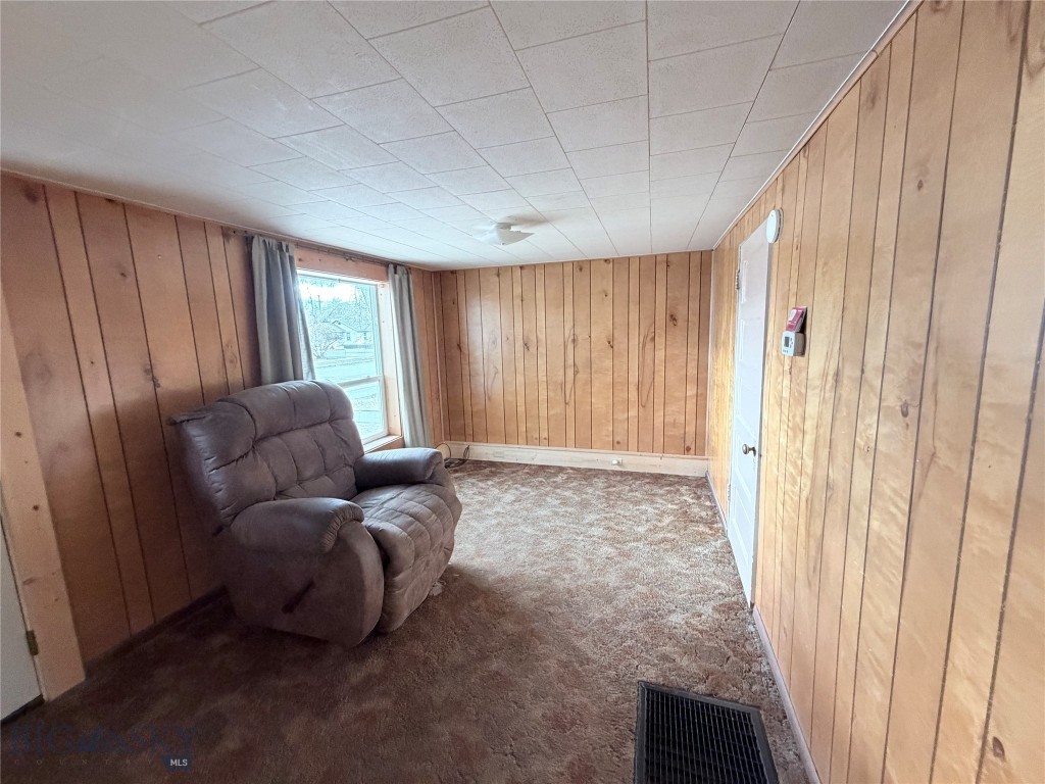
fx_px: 423
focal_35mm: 14
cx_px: 522
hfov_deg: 102.1
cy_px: 392
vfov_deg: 85.7
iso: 500
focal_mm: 2.22
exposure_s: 1/60
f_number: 2.2
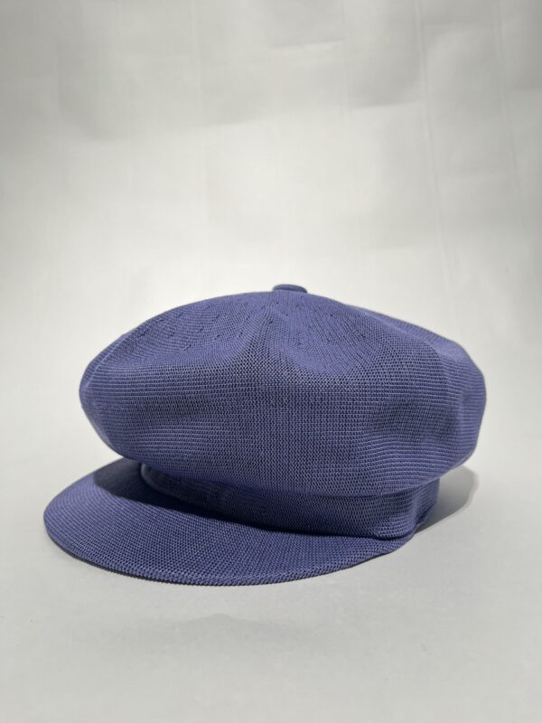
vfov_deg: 67.3
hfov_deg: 53.1
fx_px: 543
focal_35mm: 26
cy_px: 362
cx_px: 271
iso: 32
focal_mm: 5.1
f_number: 1.6
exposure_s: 1/100
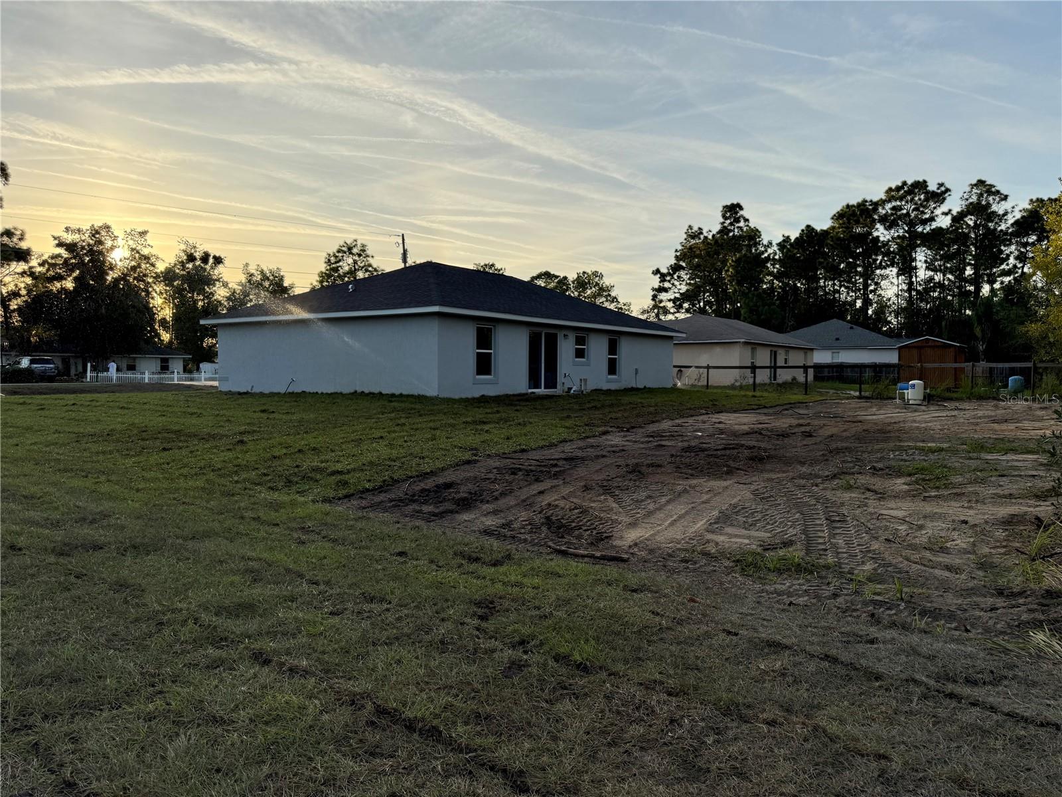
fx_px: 736
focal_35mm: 24
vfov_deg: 56.8
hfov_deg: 71.6
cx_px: 531
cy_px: 398
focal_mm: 6.76
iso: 80
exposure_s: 1/2907
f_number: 1.78
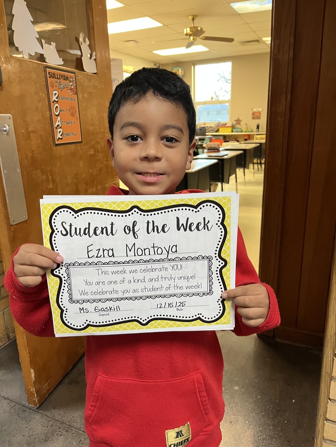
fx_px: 336
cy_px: 224
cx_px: 168
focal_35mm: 26
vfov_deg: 67.3
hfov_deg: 53.1
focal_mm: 5.1
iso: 320
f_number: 1.6
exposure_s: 1/60
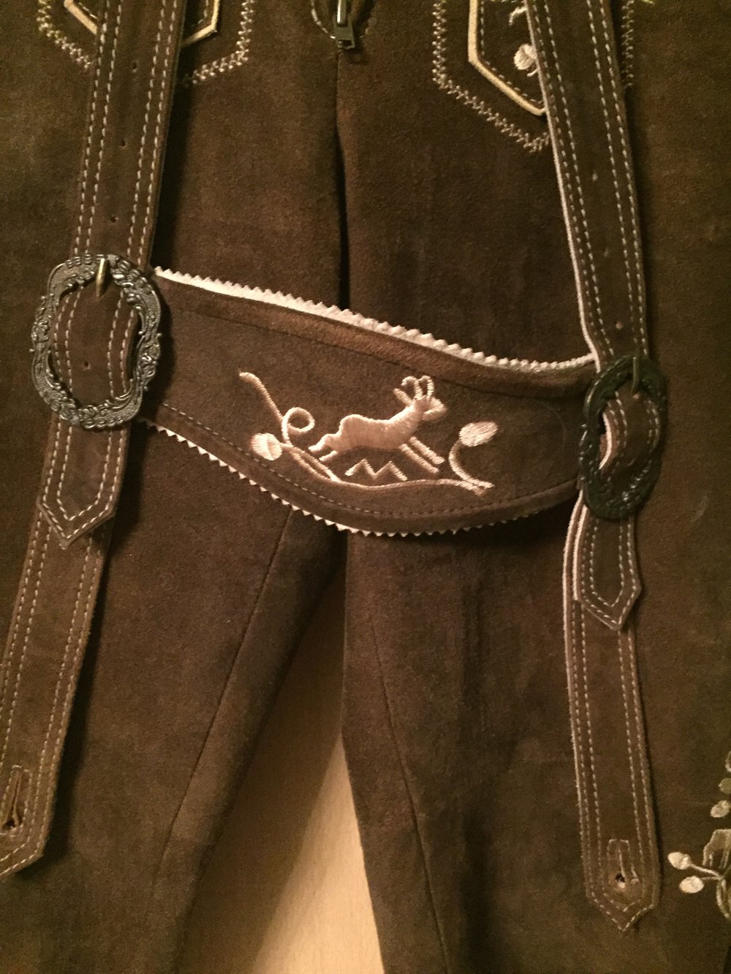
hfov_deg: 48.2
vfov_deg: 61.7
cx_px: 366
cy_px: 487
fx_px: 816
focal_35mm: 29
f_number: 2.2
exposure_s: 1/17
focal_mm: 4.15
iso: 1250
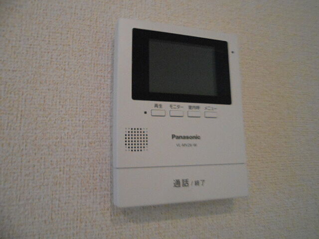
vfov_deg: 53.1
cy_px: 120
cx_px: 160
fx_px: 240
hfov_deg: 67.3
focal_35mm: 26
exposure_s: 1/125
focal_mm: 4.6
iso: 800
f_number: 3.5
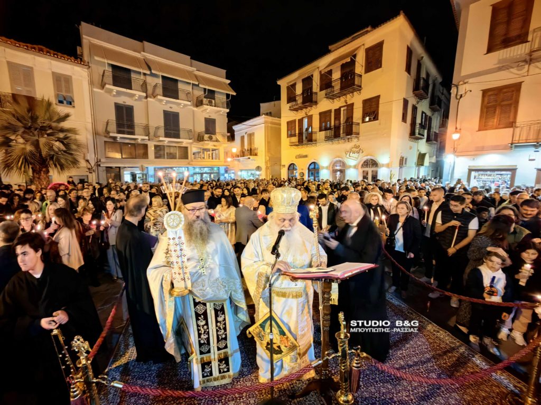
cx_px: 270
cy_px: 202
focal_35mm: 13
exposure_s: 1/33.3
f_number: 2.2
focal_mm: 1.76
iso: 800
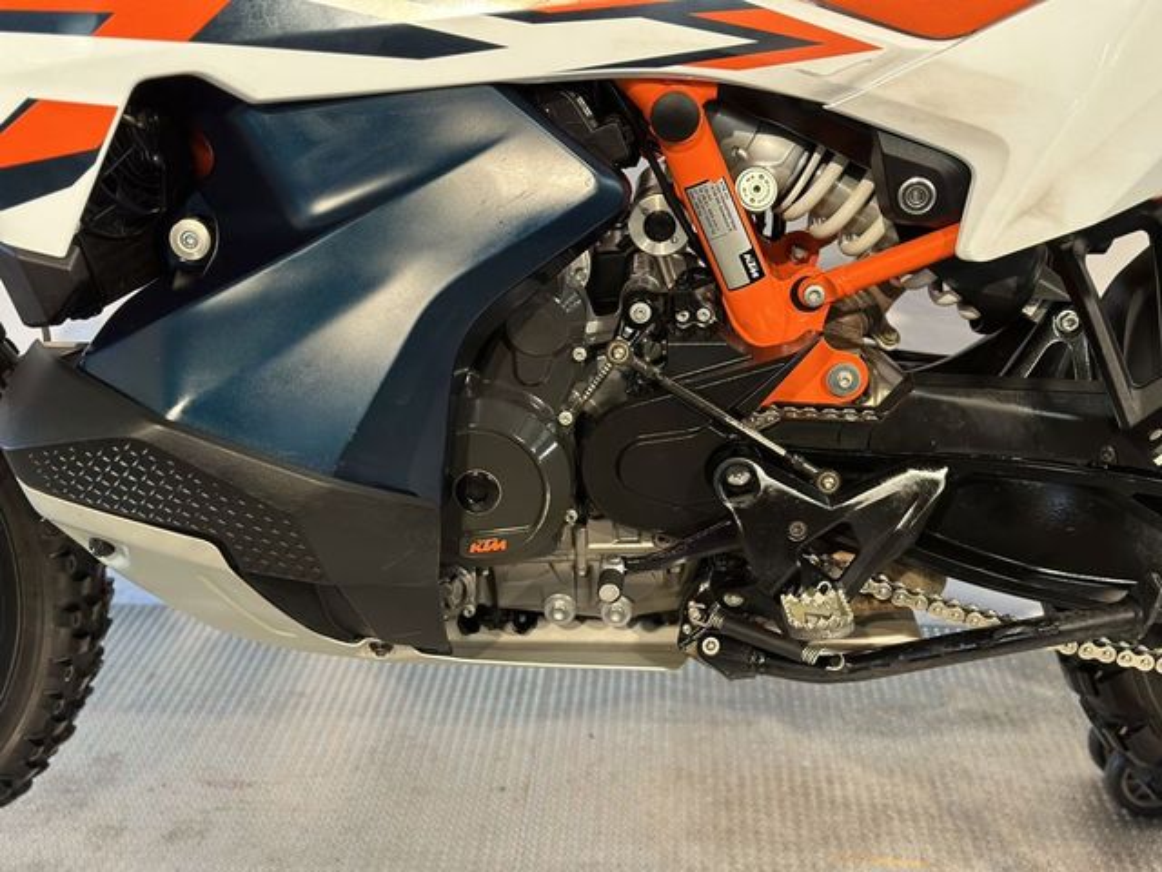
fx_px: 1611
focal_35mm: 48
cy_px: 436
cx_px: 581
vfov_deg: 30.3
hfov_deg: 39.7
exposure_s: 1/33
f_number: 1.78
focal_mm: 6.86
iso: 400
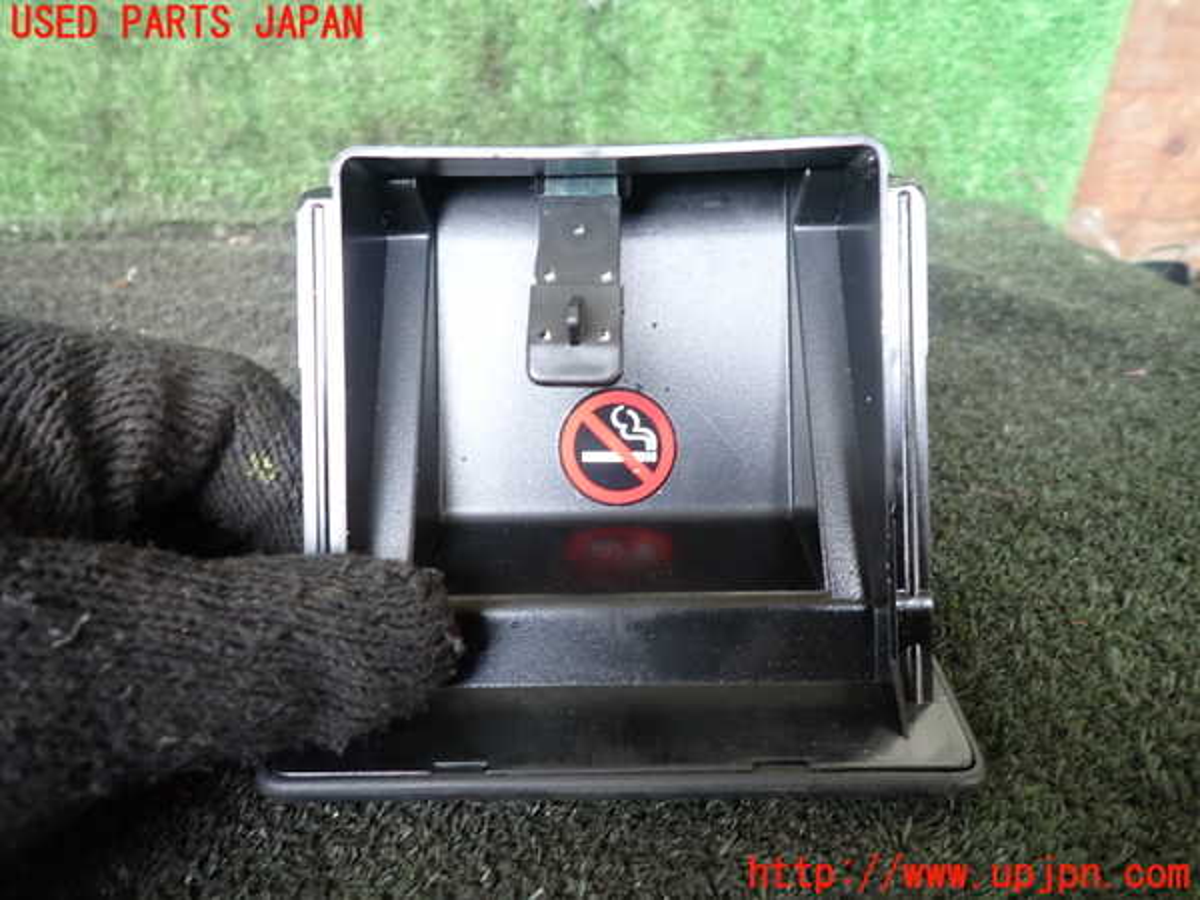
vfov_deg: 54.9
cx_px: 600
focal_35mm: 25
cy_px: 450
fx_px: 867
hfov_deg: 69.4
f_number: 2
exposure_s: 1/30
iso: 200
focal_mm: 4.5
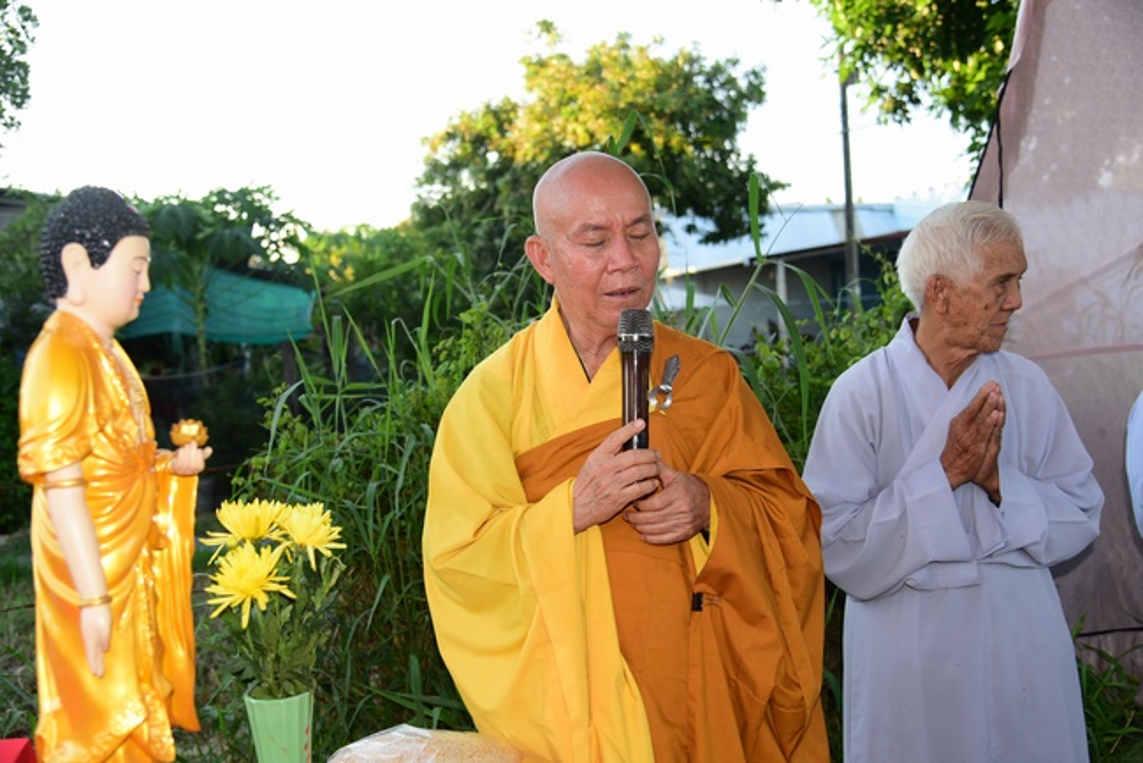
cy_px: 382
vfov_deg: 37.9
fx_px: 1112
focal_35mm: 35
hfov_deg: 54.4
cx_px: 572
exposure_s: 1/160
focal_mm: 35
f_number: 4
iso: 320
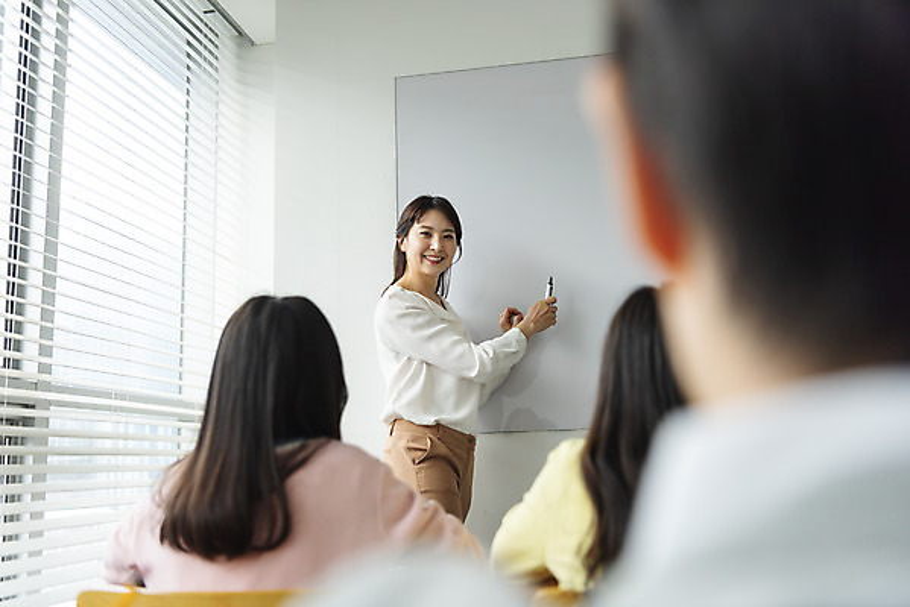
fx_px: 885
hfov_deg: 54.4
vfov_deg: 37.9
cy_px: 304
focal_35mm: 35
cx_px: 455
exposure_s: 1/320
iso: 640
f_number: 2.8
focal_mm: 35
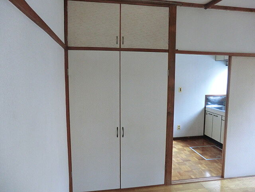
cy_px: 96
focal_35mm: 24
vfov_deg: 56.8
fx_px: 177
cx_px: 128
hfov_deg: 71.6
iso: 400
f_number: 3.2
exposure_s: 1/60
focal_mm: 4.3
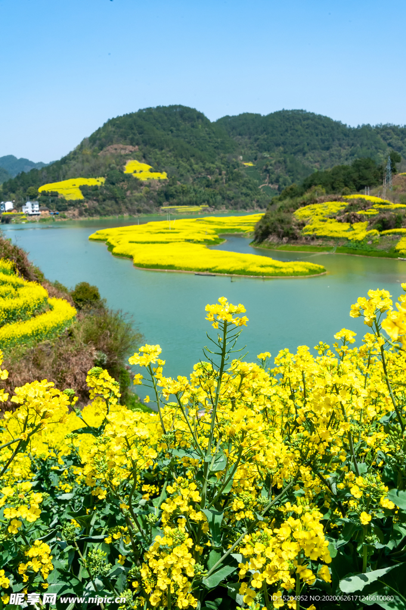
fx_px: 678
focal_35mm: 40
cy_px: 305
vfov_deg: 48.5
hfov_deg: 33.3
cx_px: 203
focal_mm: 40
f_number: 16
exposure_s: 1/400
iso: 320
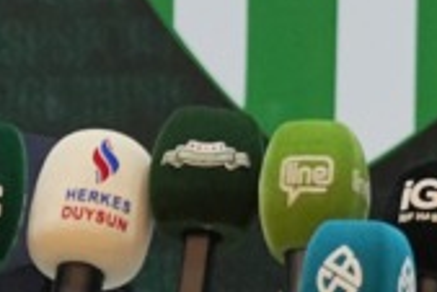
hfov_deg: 3.0
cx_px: 212
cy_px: 96
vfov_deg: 2.0
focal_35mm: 696
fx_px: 8456
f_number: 4
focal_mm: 125
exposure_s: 1/100
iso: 3200
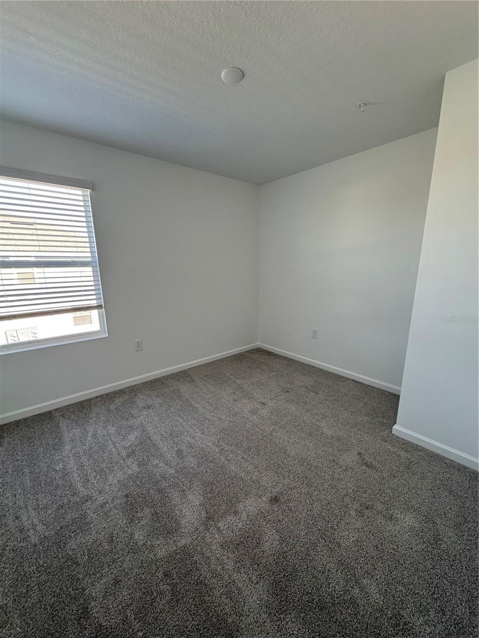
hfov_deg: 85.7
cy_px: 319
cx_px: 240
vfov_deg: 102.1
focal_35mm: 14
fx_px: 258
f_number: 2.2
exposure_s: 1/99
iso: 200
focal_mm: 2.22
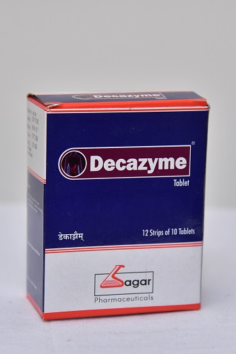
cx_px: 118
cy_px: 177
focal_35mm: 120
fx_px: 1181
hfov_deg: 11.4
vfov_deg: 17.1
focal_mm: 120
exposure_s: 1/200
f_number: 5
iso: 1600
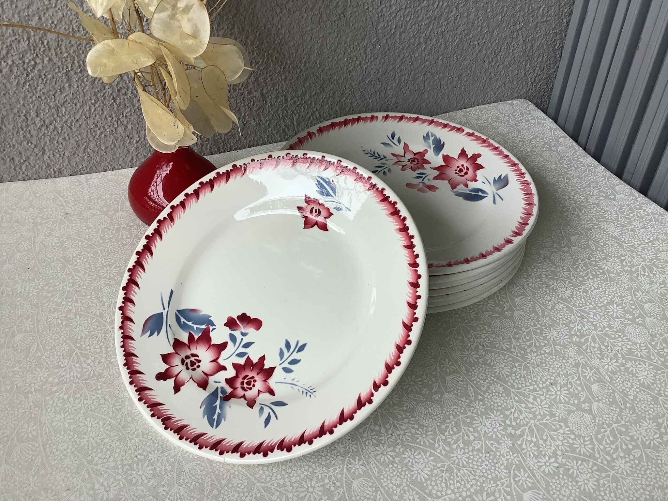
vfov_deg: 45.4
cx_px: 334
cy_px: 250
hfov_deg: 58.4
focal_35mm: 31
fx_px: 598
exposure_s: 1/120
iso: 40
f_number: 2.4
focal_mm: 3.3
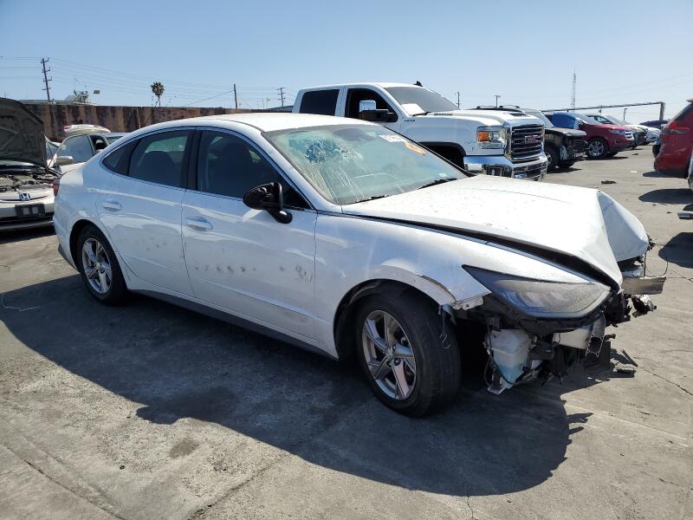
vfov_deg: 53.1
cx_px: 346
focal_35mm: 26
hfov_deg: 67.3
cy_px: 260
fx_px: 521
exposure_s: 1/5000
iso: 50
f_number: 1.5
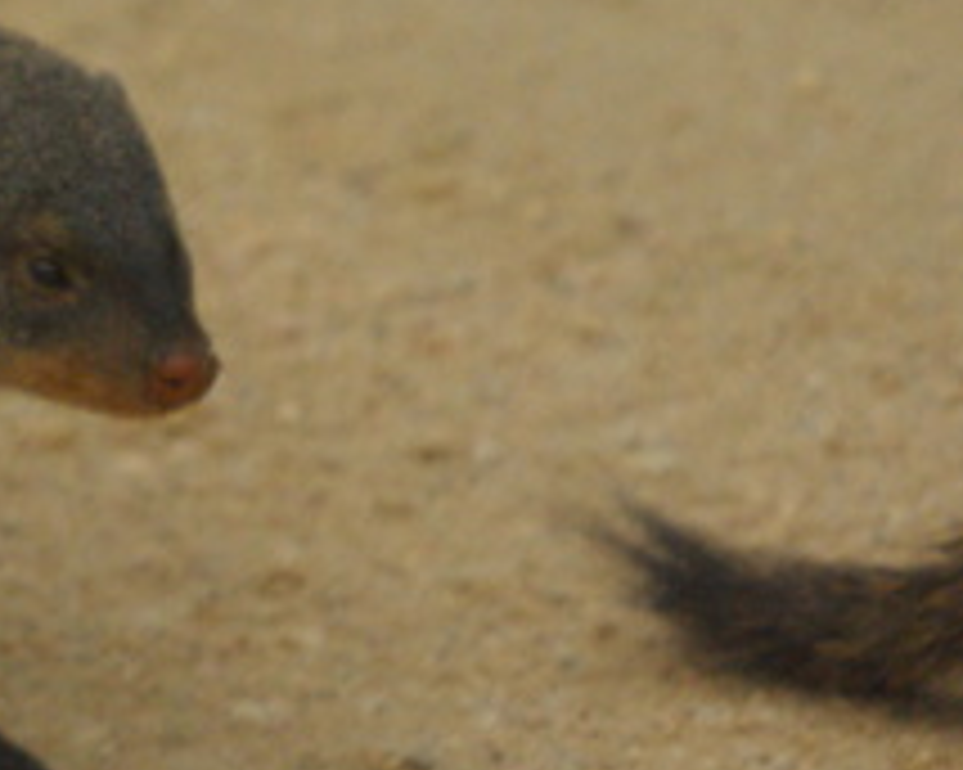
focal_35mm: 1138
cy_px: 182
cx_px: -194
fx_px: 32419
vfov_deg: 1.4
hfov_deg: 1.7
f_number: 5.6
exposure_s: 1/3000
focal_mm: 270
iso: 1600
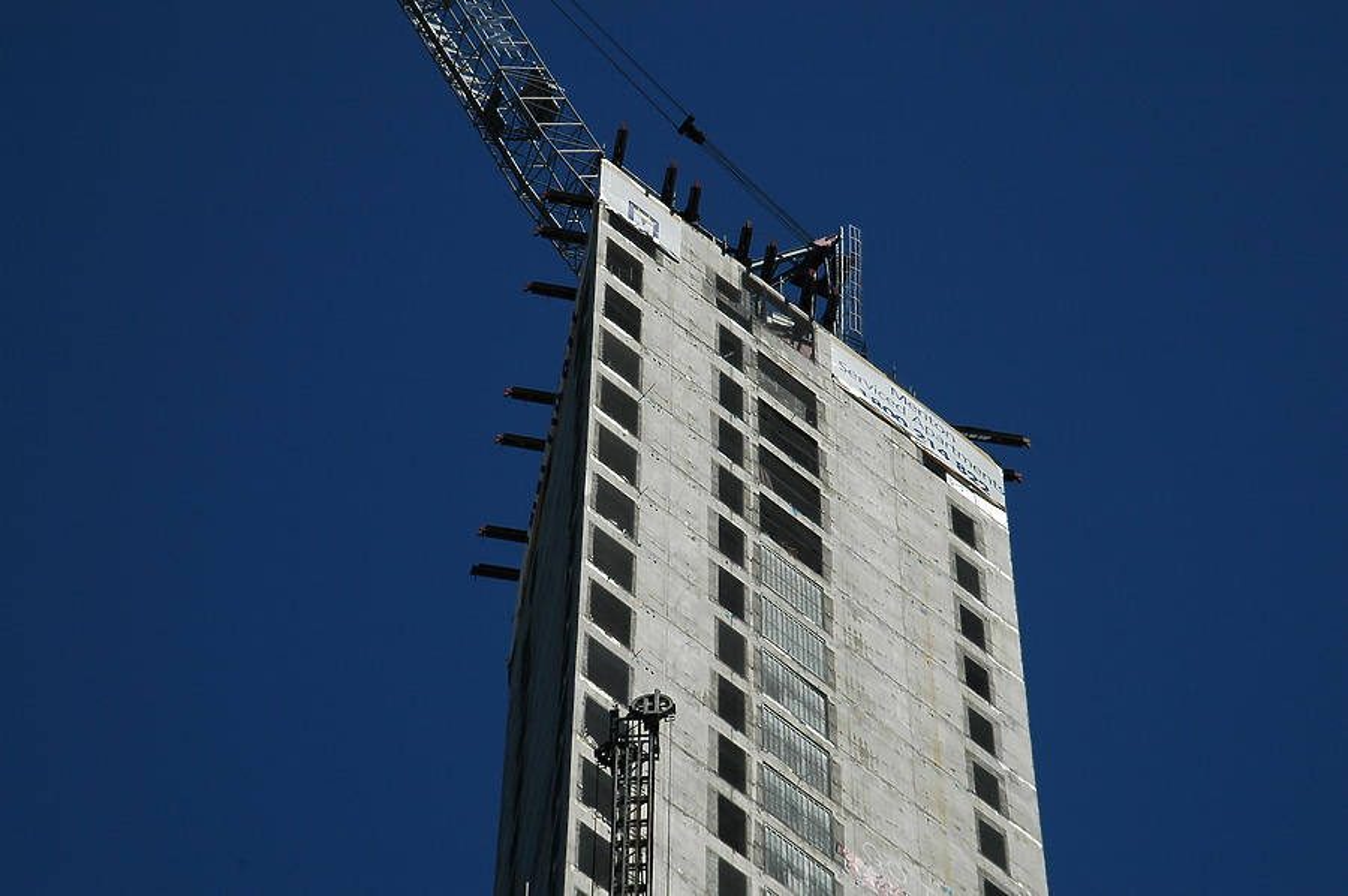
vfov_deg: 9.9
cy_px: 448
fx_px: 5162
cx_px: 674
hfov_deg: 14.9
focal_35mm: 138
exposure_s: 1/320
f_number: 10
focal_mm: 92
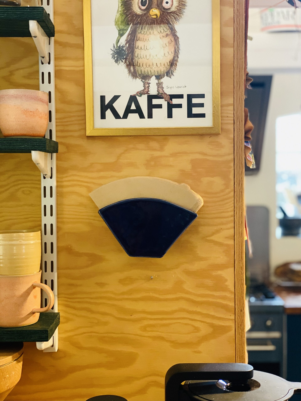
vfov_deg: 36.8
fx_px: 603
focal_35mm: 52
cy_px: 200
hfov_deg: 28.0
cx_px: 150
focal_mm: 6
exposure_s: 1/33
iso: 320
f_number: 2
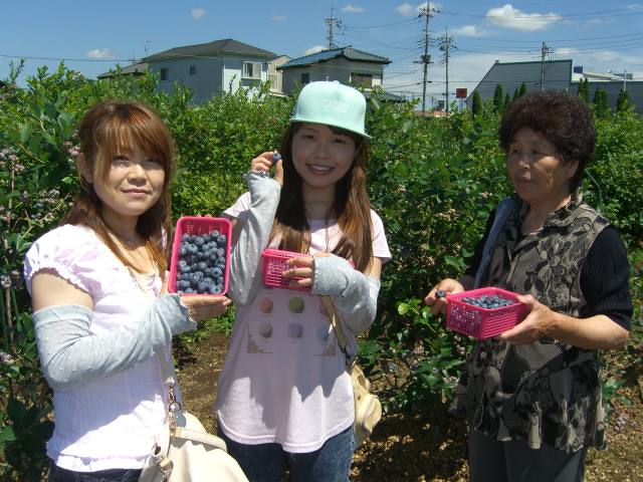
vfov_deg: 37.7
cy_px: 241
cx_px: 322
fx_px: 706
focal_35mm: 38
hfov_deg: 49.0
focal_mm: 7.9
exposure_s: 1/800
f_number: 4
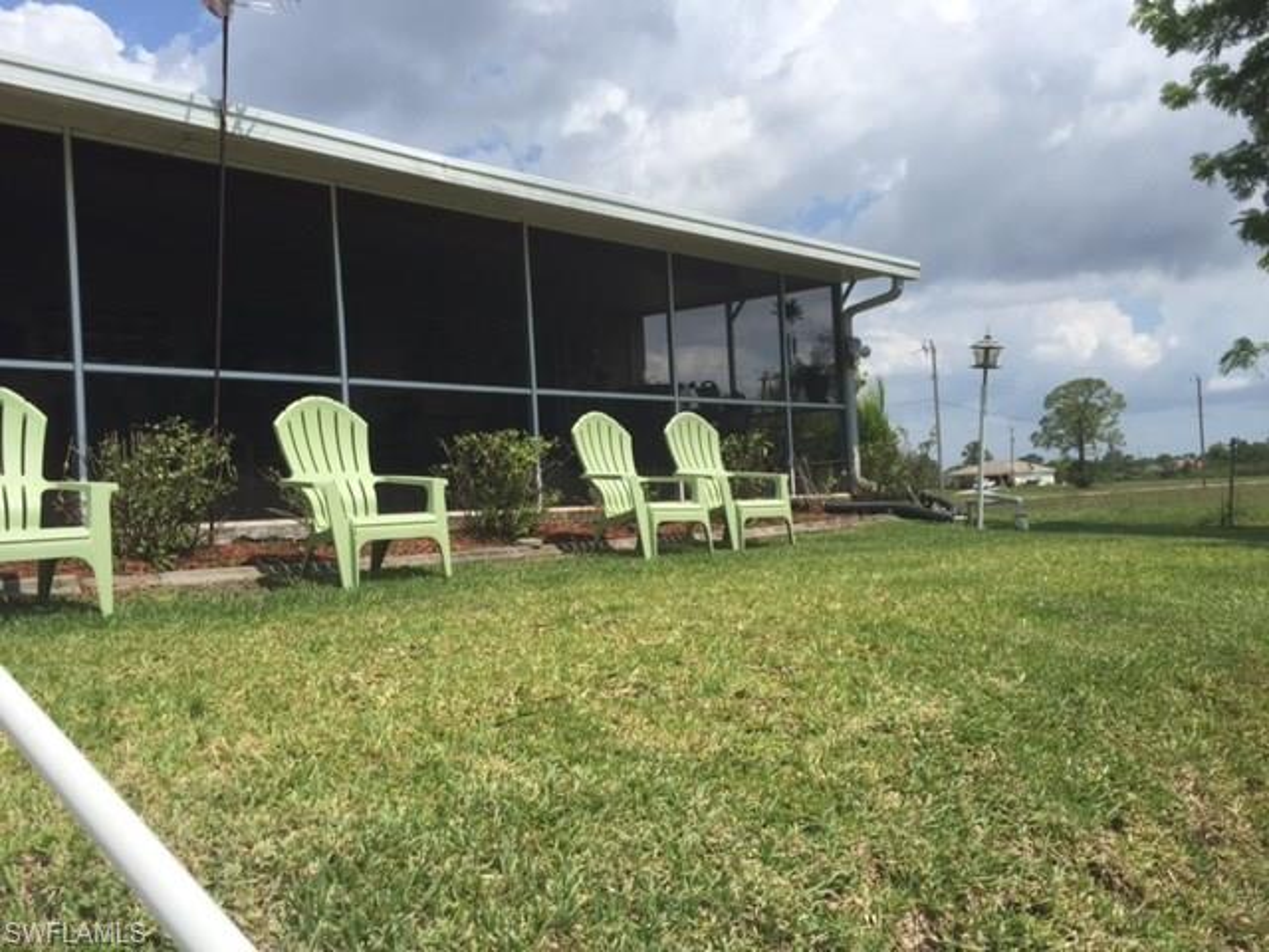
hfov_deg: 61.7
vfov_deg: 48.2
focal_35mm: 29
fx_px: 1063
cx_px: 634
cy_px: 476
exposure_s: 1/3049
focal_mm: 4.15
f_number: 2.2
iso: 32
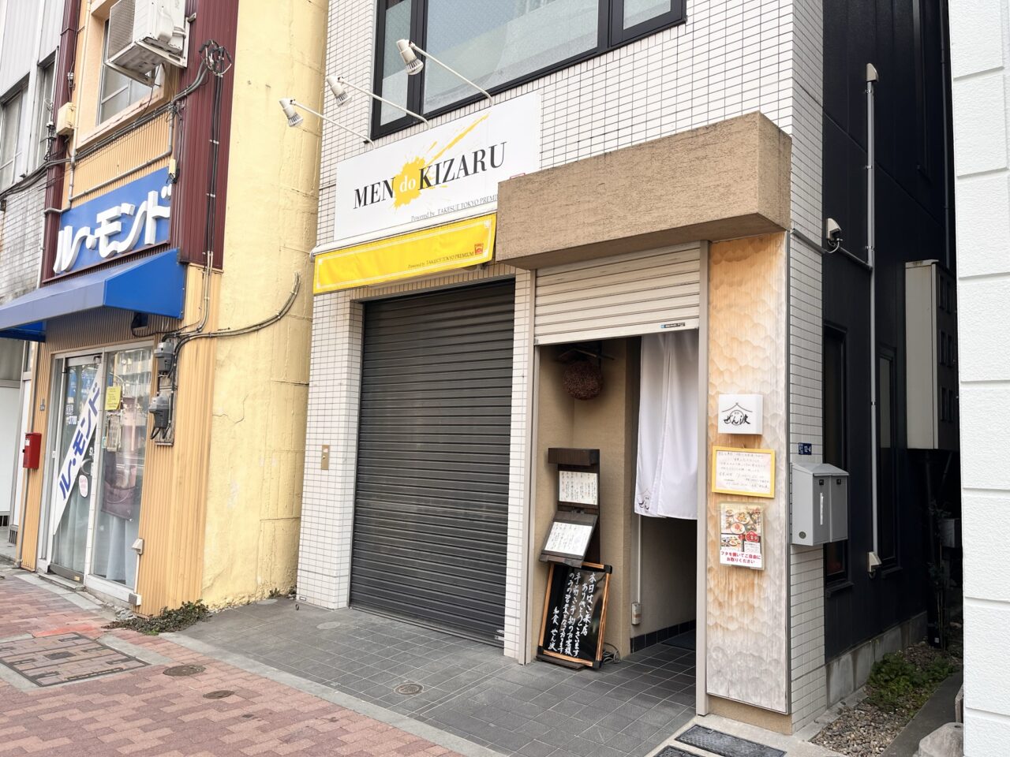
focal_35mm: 26
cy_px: 378
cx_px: 505
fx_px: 759
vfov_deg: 53.1
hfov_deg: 67.3
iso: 50
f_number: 1.6
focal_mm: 5.1
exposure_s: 1/680
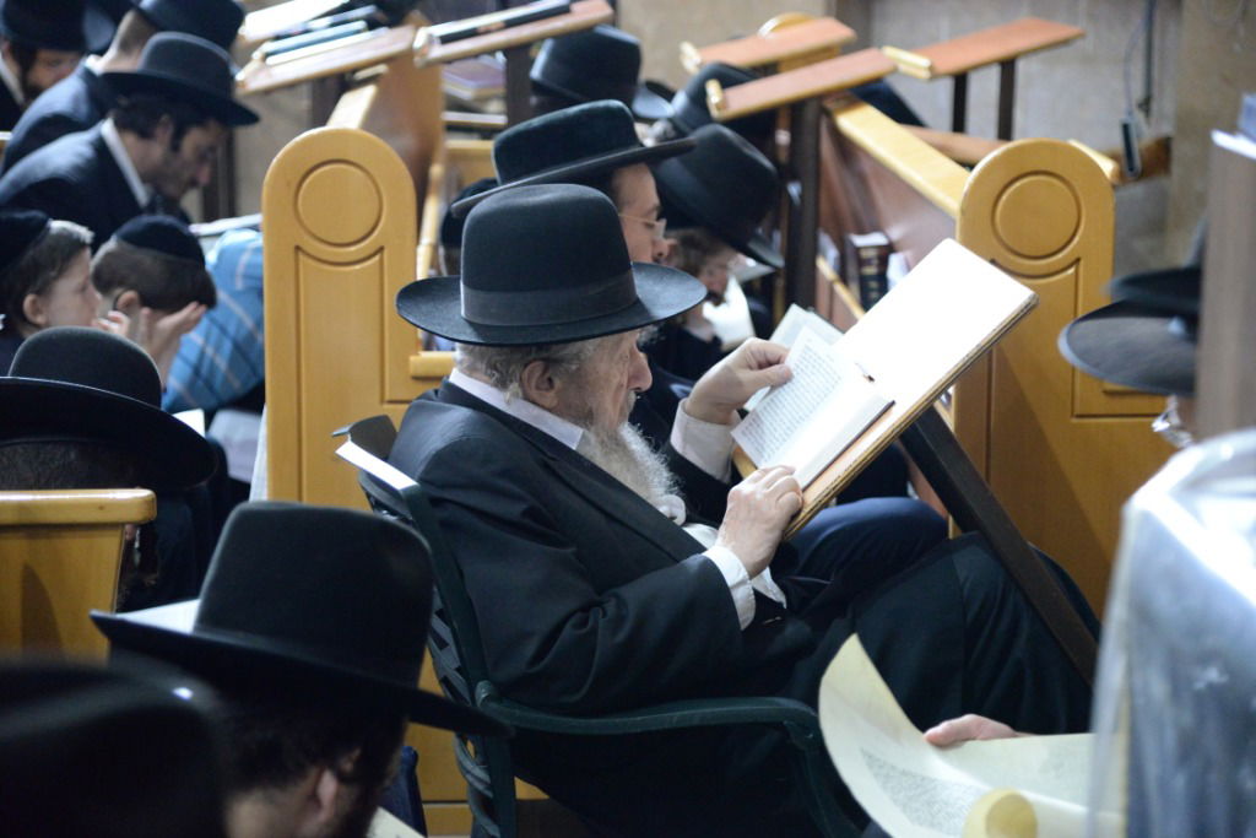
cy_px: 419
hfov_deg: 23.9
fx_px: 2966
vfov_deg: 16.1
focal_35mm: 85
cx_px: 628
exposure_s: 1/25
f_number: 4.5
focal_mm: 85
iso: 6400
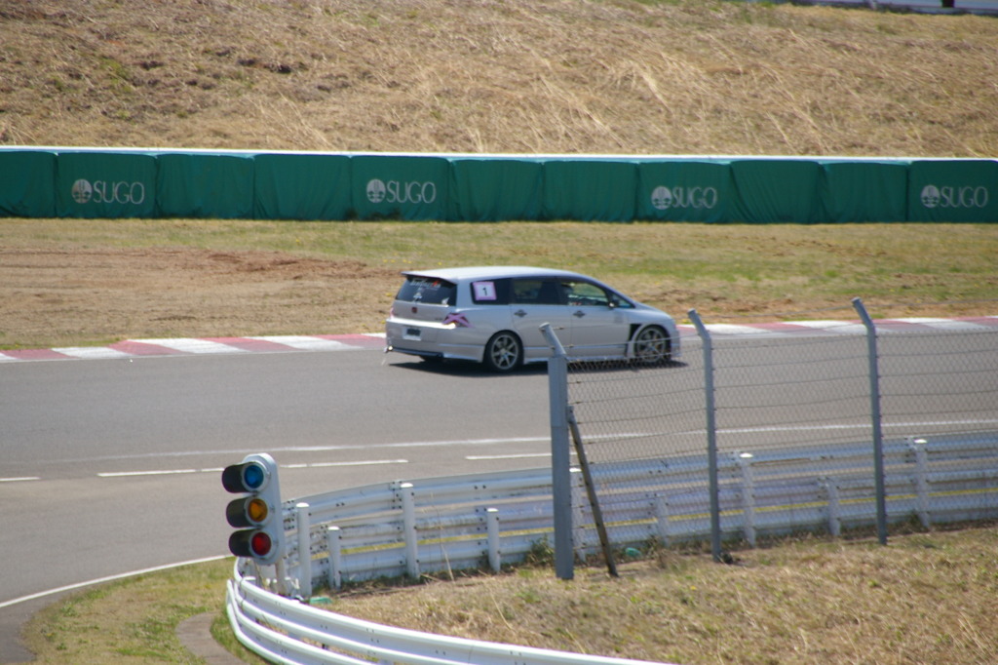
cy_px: 332
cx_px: 499
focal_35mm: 375
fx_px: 10392
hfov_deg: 5.5
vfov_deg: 3.7
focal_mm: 250
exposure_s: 1/500
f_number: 8
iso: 200
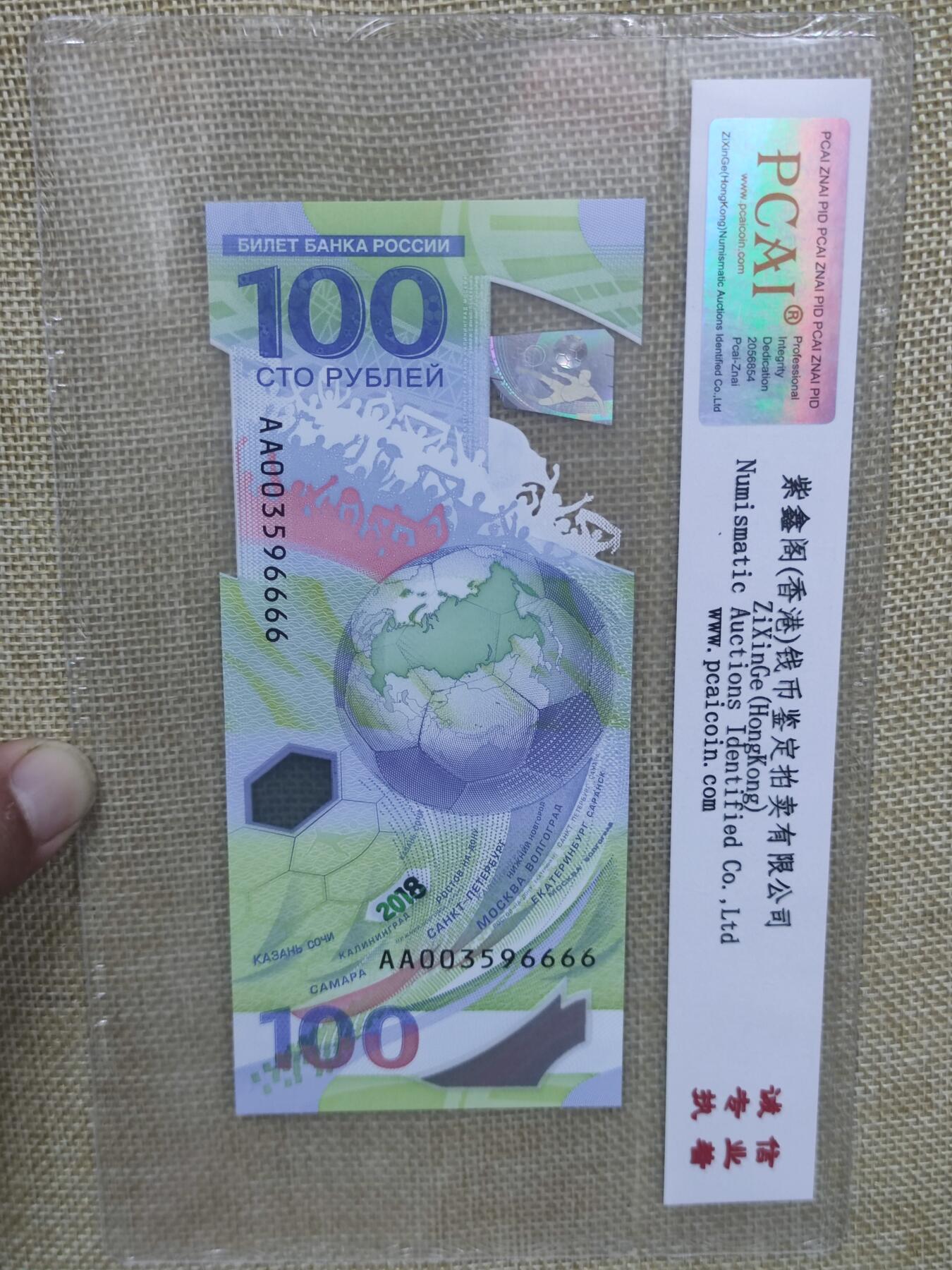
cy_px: 635
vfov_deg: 41.2
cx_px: 476
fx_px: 1687
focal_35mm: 46
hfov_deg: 31.5
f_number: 1.69
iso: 262
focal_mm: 6.72
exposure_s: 1/100
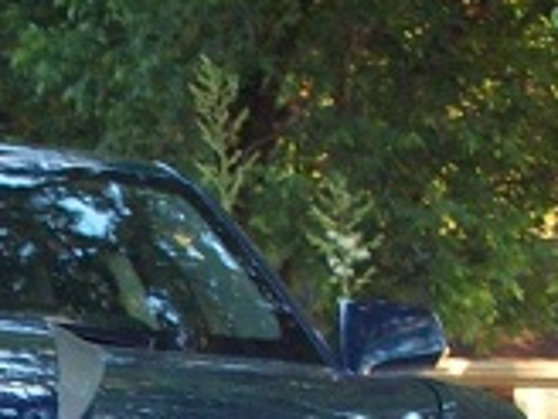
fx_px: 3305
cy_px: 775
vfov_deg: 7.0
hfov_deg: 9.5
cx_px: -150
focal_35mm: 205
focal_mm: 6.2
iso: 80
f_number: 2.8
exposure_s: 1/45.7
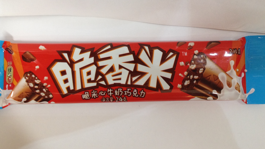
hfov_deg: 42.8
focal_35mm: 48
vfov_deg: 24.8
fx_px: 337
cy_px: 46
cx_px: 118
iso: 100
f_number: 2.4
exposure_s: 1/20
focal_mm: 4.28
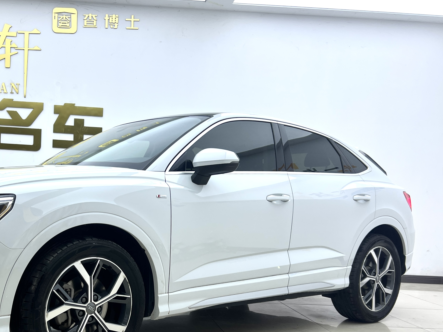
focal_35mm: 37
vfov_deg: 38.0
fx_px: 474
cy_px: 233
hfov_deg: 48.8
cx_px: 130
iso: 40
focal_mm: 5.7
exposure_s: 1/174
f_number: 1.5
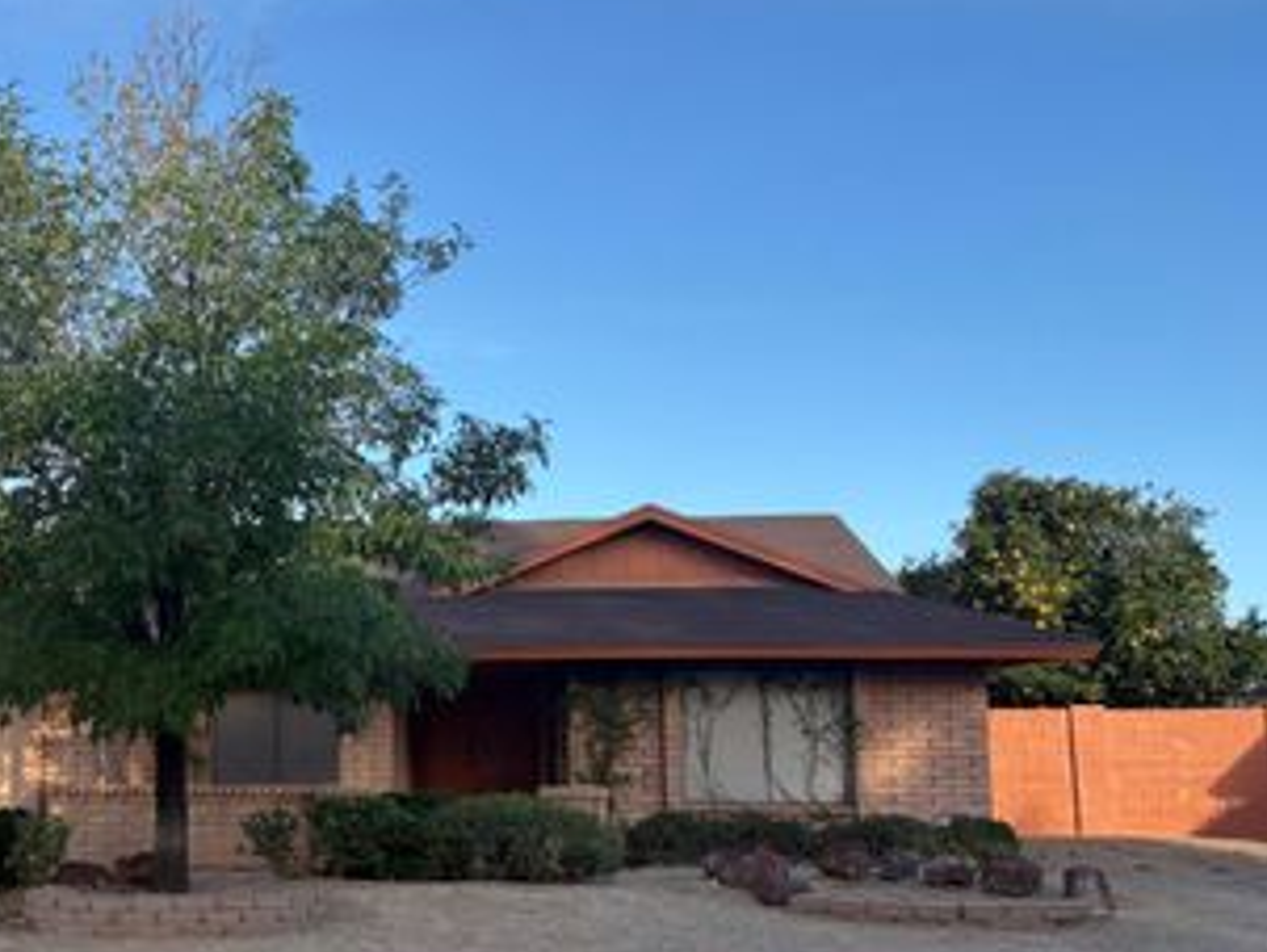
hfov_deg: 42.0
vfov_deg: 33.5
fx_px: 1575
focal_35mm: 43
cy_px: 602
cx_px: 269
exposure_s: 1/1451
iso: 50
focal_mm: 5.96
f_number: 1.6
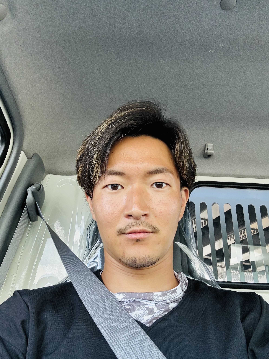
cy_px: 180
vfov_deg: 60.0
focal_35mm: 30
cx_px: 134
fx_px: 311
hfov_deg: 46.8
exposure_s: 1/121
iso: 50
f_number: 1.9
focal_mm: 2.69
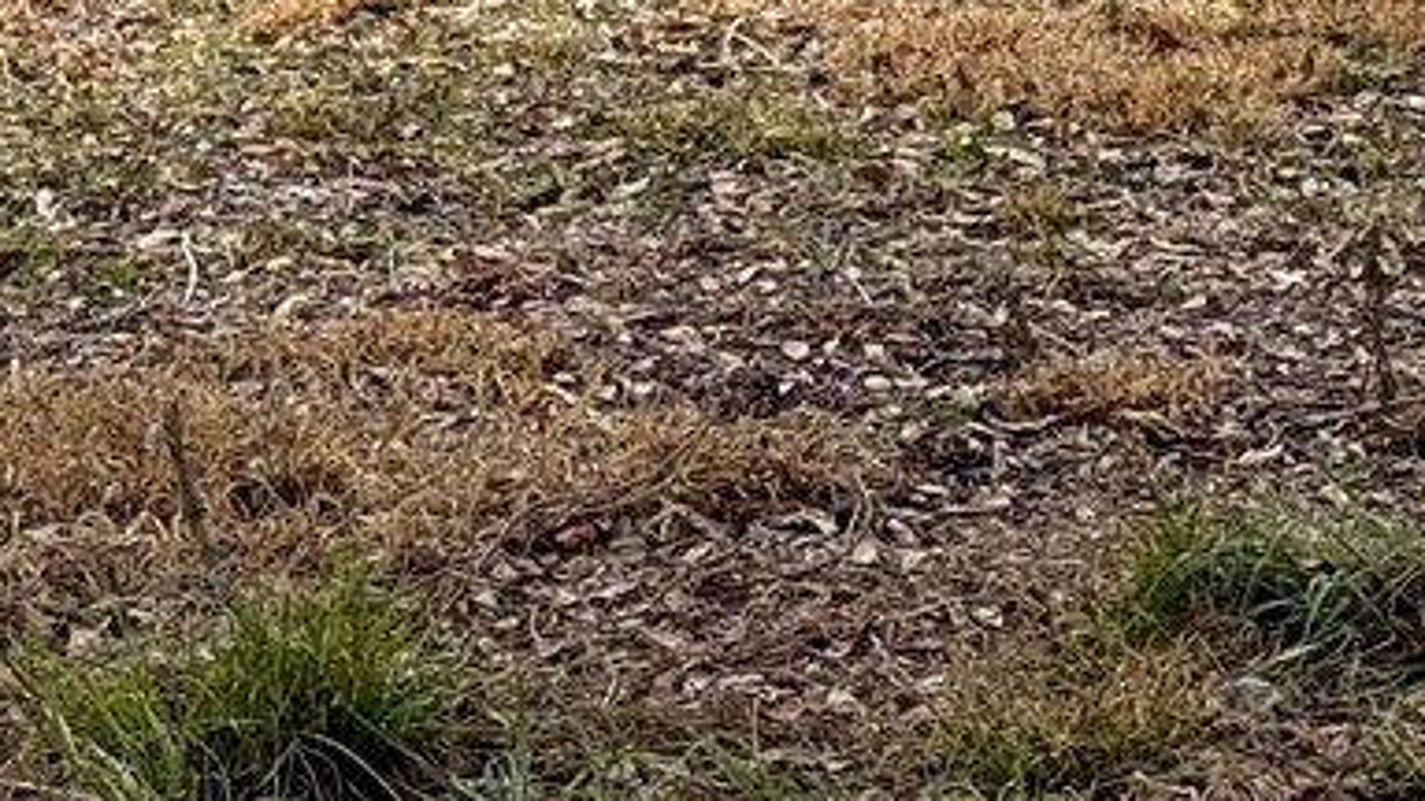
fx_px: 8237
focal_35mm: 218
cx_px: 15
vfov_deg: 5.4
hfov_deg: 9.8
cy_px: -1072
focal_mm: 6.76
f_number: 1.78
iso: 64
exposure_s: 1/1754
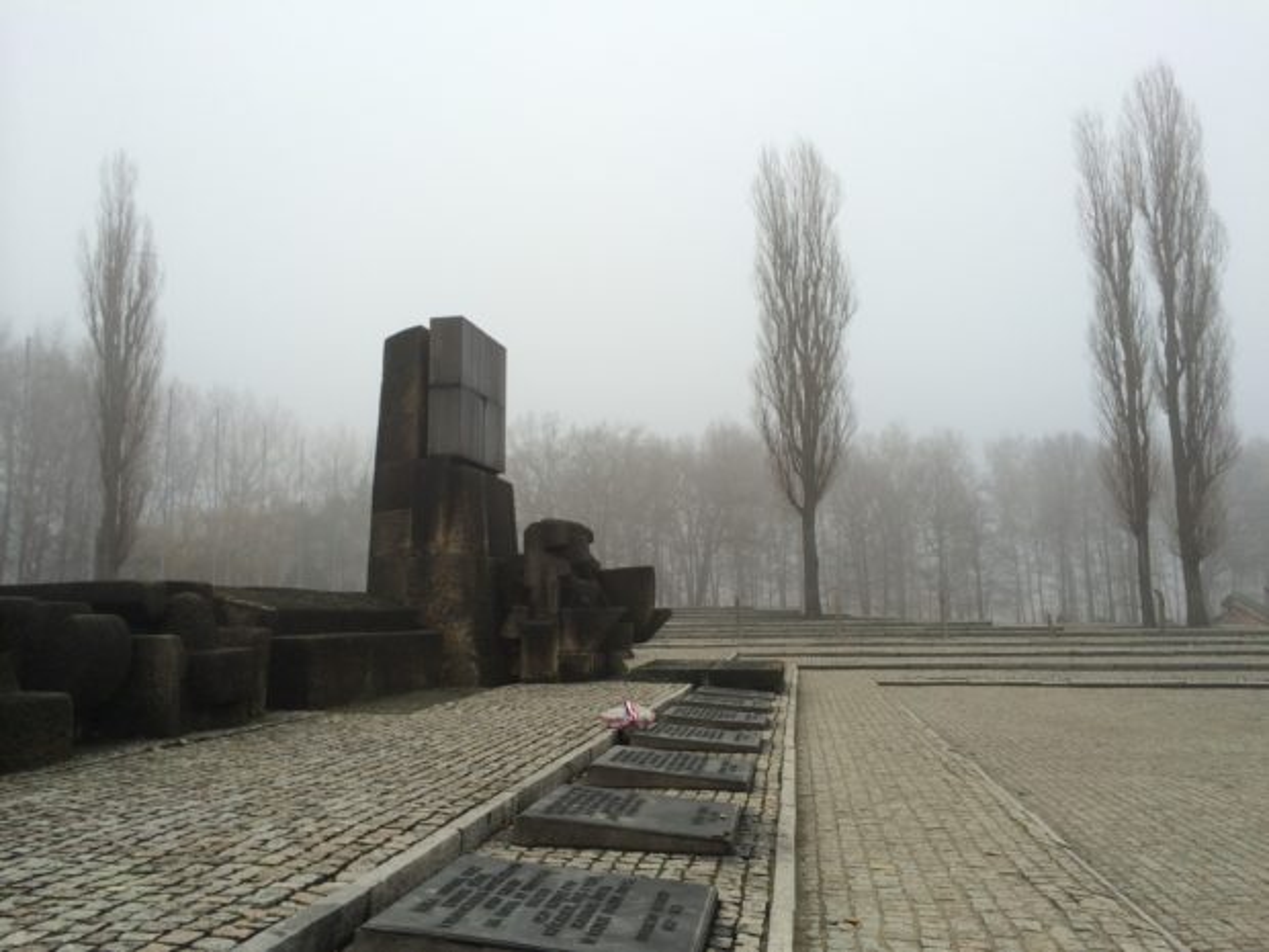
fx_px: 1100
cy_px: 476
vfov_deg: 46.8
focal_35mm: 30
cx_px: 634
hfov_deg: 60.0
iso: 32
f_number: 2.2
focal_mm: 4.12
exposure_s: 1/124
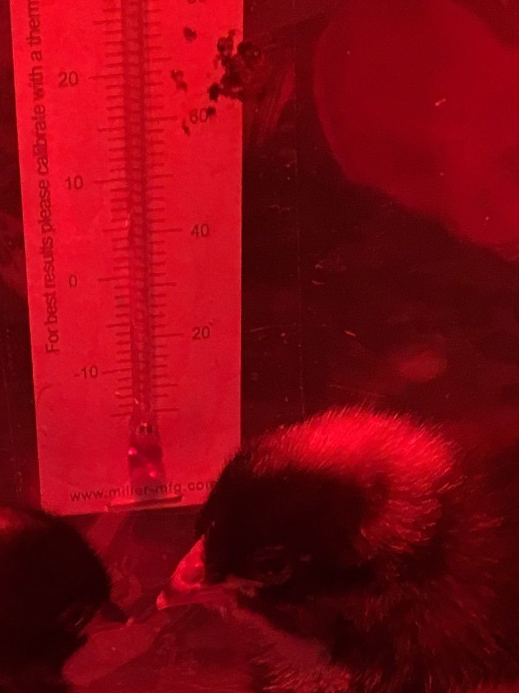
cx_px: 29
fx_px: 2119
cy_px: 963
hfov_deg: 13.8
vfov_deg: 17.2
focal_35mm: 106
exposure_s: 1/30
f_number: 2.2
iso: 80
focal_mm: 4.15
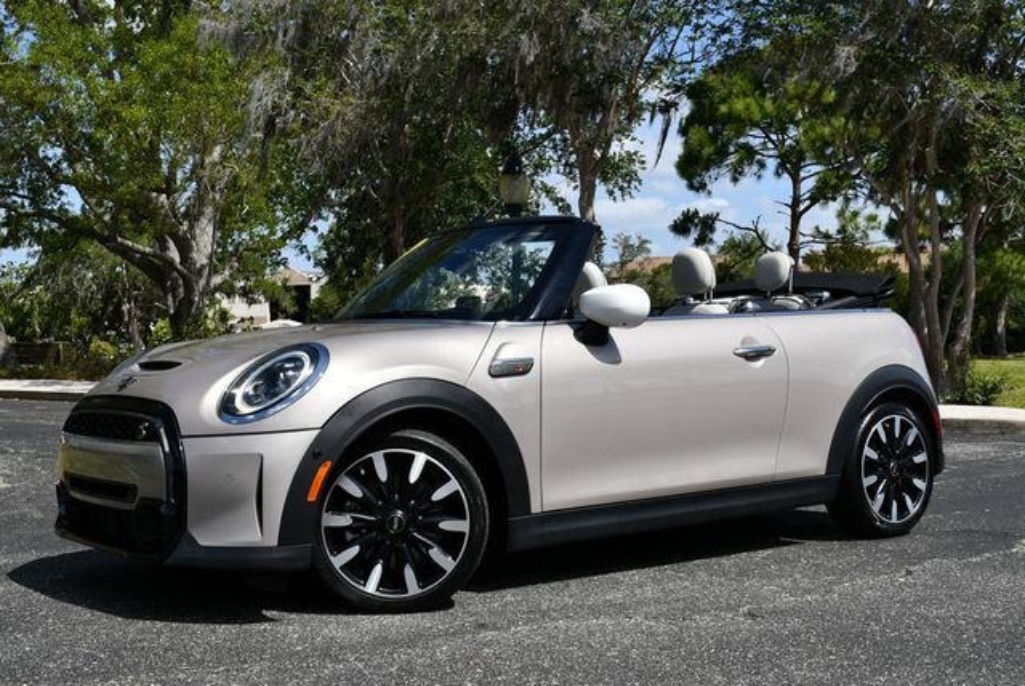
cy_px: 343
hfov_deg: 41.1
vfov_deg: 28.1
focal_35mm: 48
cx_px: 512
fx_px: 1368
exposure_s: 1/320
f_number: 9
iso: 100
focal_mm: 24
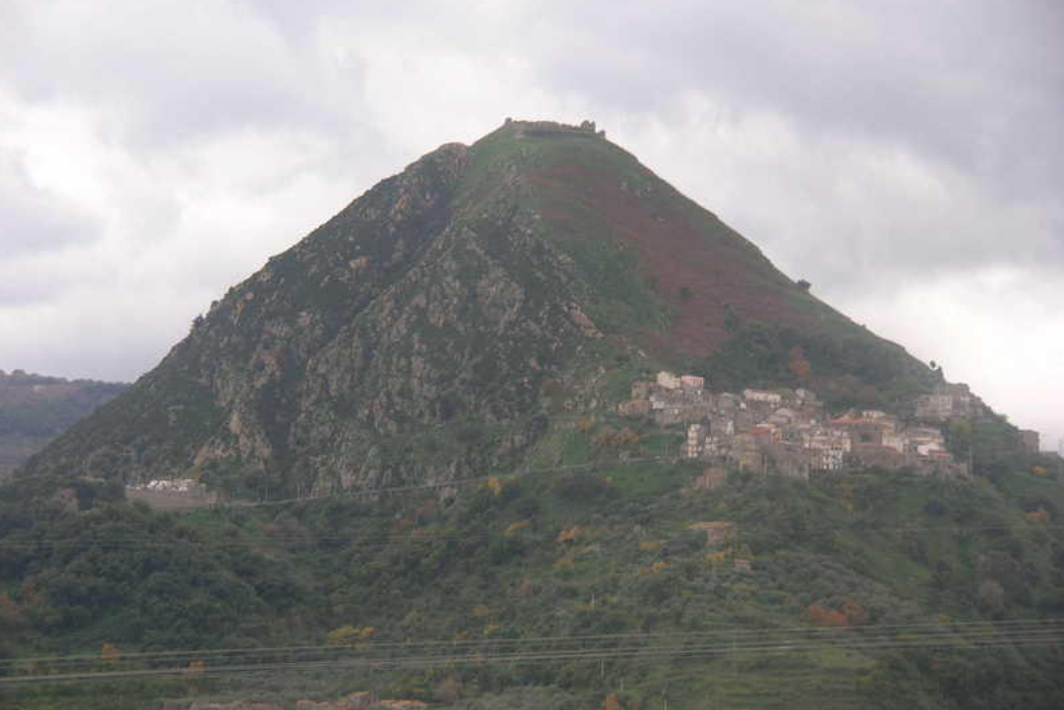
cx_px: 531
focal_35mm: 130
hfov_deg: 15.8
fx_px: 3843
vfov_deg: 10.6
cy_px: 385
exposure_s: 1/52.7
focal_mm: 20.4
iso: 50
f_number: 3.6
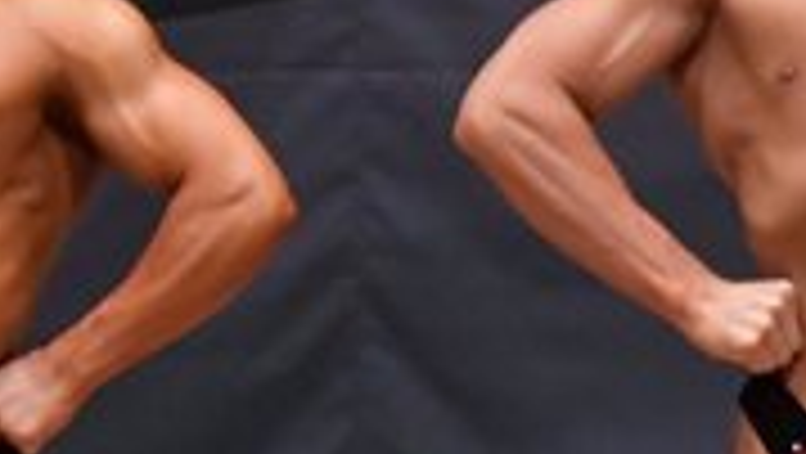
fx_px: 24724
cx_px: -20
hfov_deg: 1.9
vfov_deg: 1.1
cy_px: 611
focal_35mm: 1156
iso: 6400
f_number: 5.6
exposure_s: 1/400
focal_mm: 170
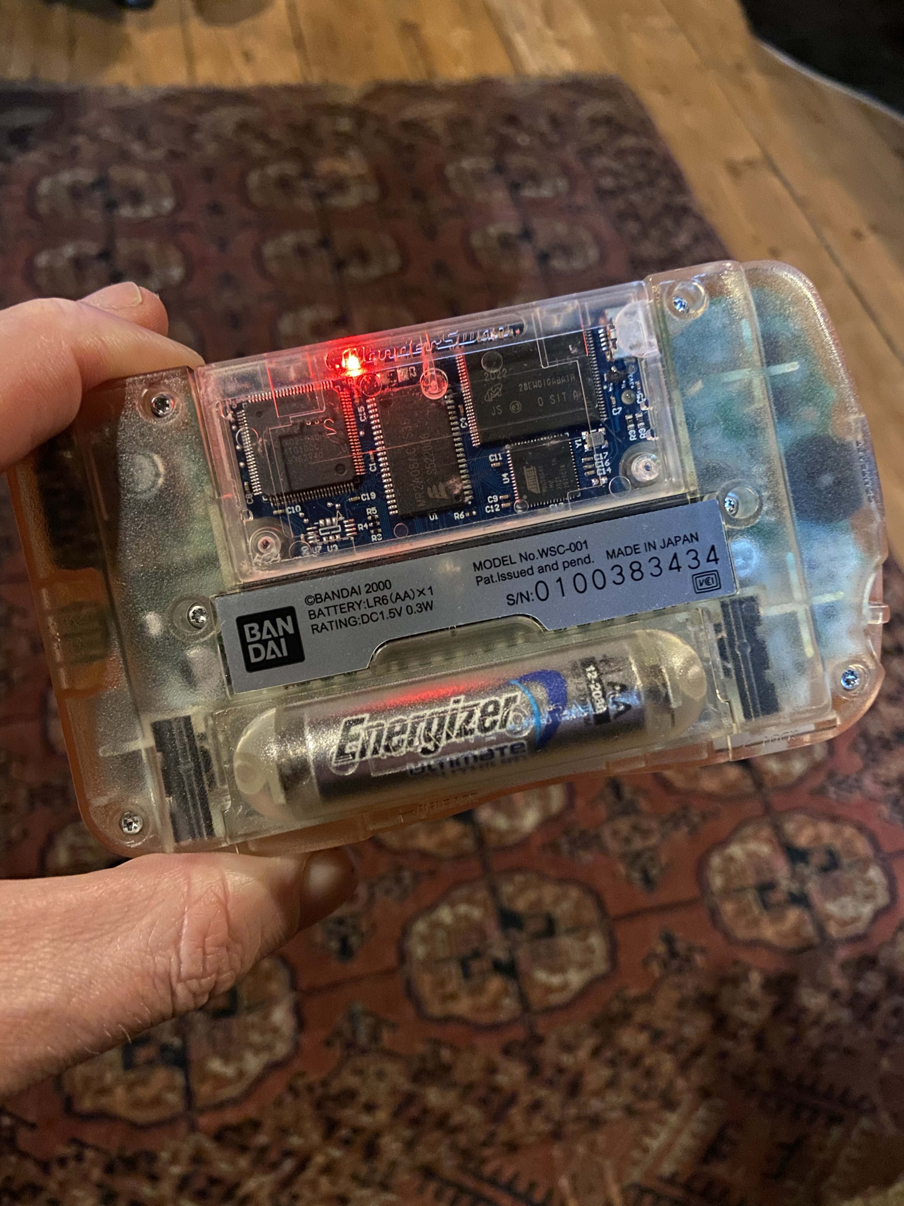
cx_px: 452
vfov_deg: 67.3
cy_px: 603
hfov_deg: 53.1
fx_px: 905
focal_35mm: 26
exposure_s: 1/12
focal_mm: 4.25
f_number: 1.8
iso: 500
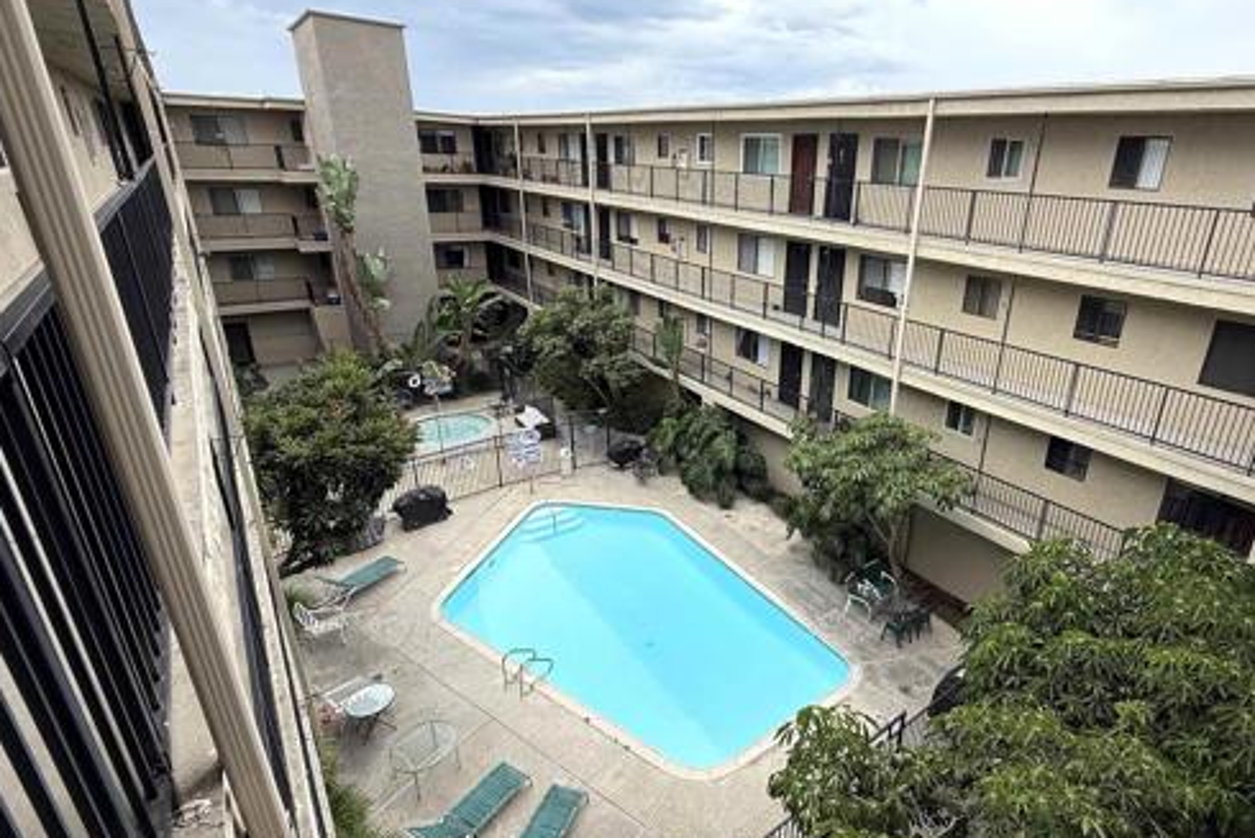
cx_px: 766
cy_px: 418
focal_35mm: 19
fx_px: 663
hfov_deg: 85.6
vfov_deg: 64.6
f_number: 2.2
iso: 50
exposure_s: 1/638
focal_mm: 2.22
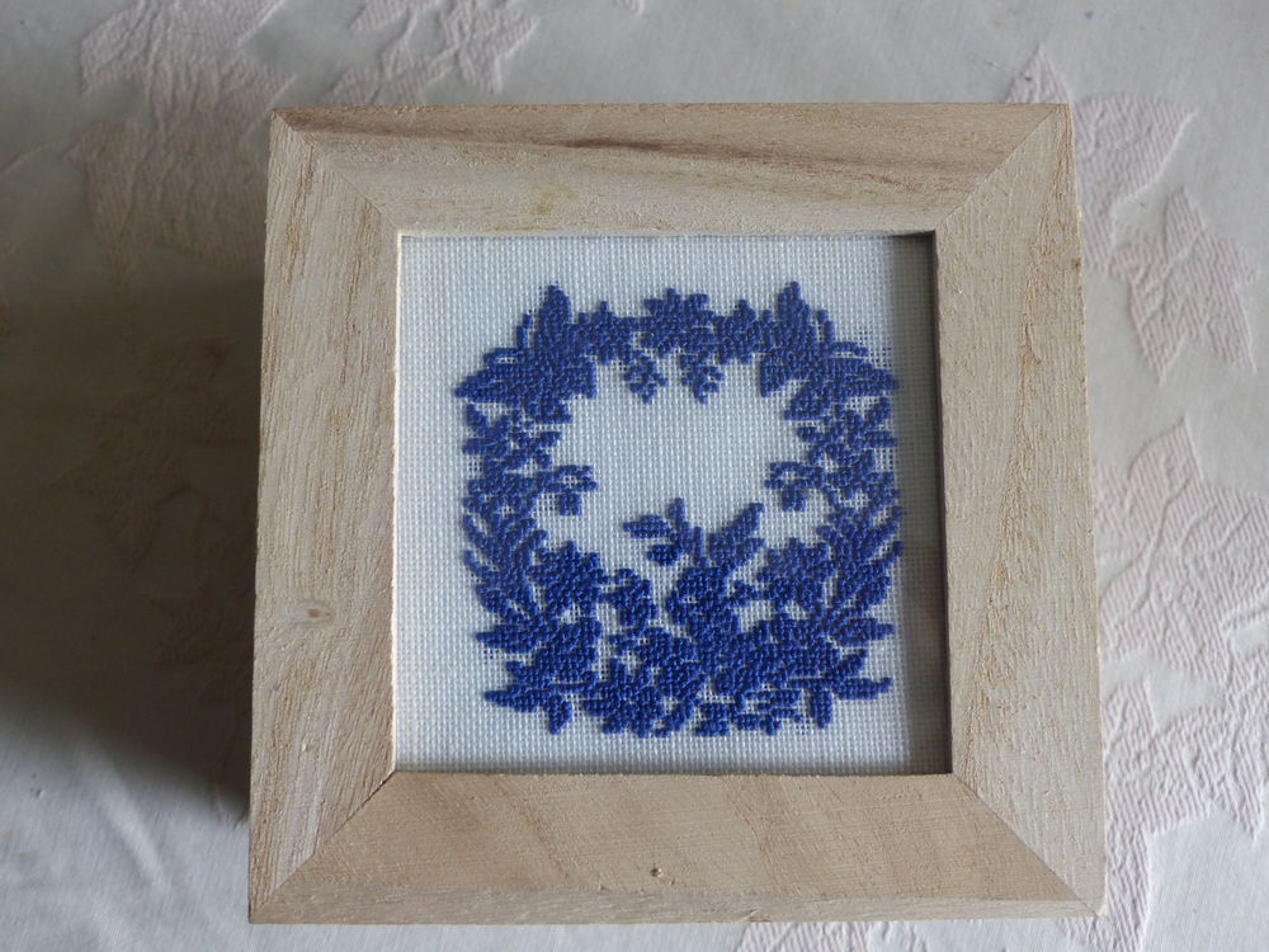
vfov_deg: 37.7
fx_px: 1393
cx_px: 634
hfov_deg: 49.0
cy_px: 476
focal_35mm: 38
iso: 250
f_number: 2.8
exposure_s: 1/60
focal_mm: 6.8
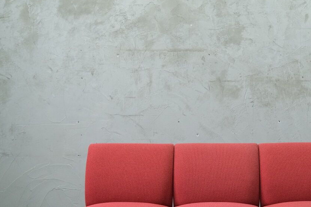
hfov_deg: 33.0
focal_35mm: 60
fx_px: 518
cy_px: 142
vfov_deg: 22.5
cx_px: 214
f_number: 4
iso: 1600
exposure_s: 1/40
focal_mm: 26
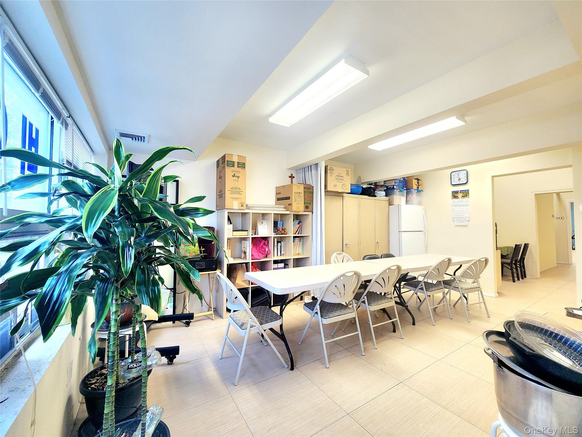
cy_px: 218
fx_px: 219
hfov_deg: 106.2
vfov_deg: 89.9
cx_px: 291
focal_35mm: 13
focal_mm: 2.2
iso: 160
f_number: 2.2
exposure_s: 1/60.2
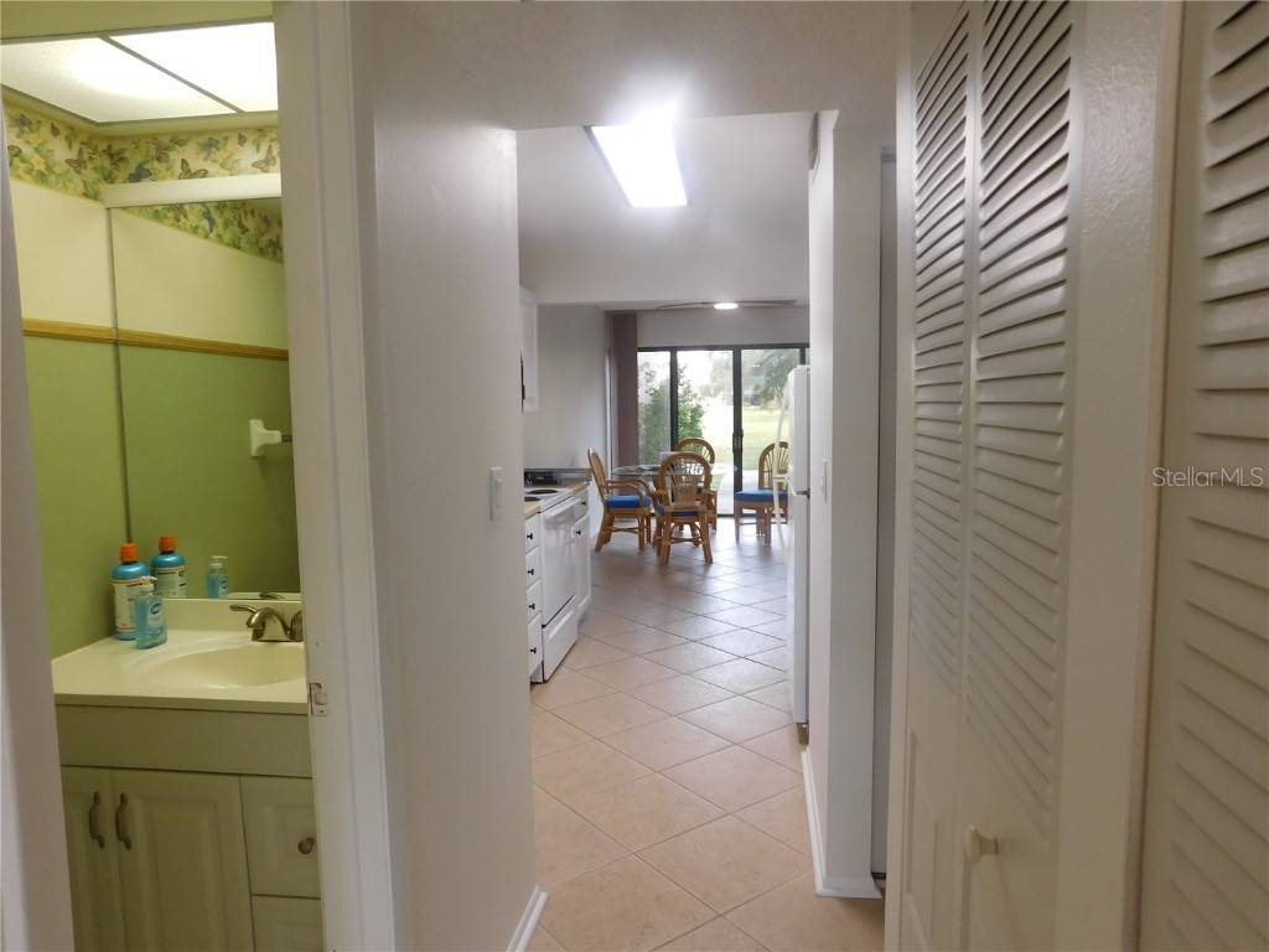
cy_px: 476
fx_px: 843
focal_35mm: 23
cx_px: 634
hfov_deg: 73.9
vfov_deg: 58.9
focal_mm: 4
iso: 125
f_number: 3
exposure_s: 1/40
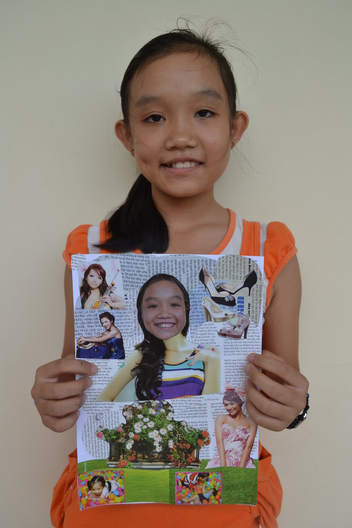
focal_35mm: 33
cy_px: 264
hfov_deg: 40.0
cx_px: 176
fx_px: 484
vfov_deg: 57.2
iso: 200
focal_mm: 22
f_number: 5.6
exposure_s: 1/125
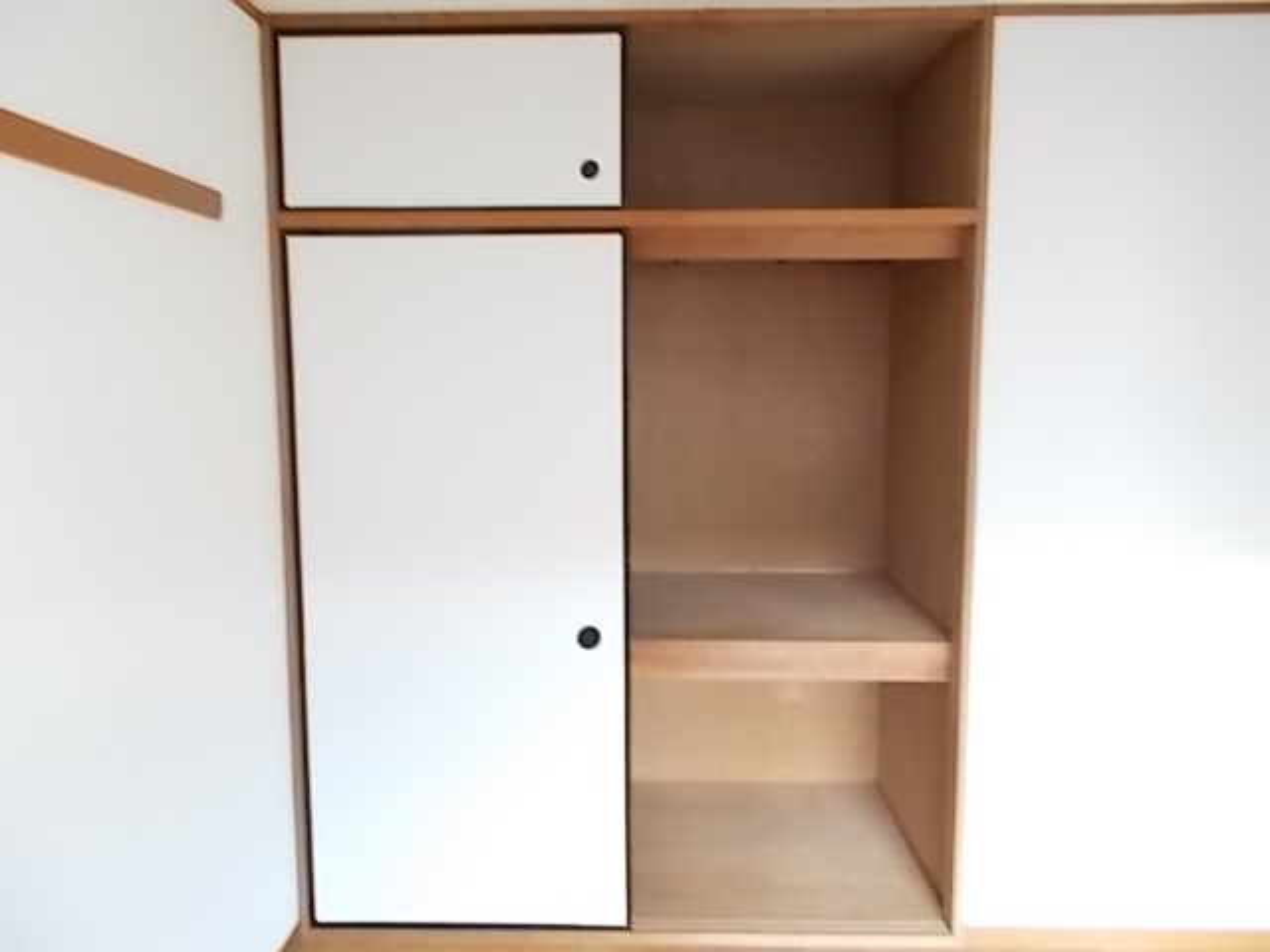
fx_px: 954
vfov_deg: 53.1
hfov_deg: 67.3
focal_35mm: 26
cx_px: 635
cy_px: 476
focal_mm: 4.6
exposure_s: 1/8
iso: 200
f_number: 3.2
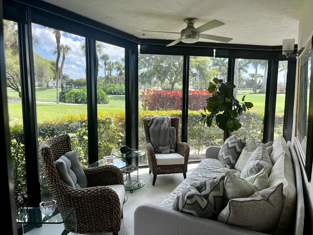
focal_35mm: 26
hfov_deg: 67.3
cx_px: 156
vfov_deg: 53.1
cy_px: 118
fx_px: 235
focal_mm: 5.1
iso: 50
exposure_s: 1/363
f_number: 1.6
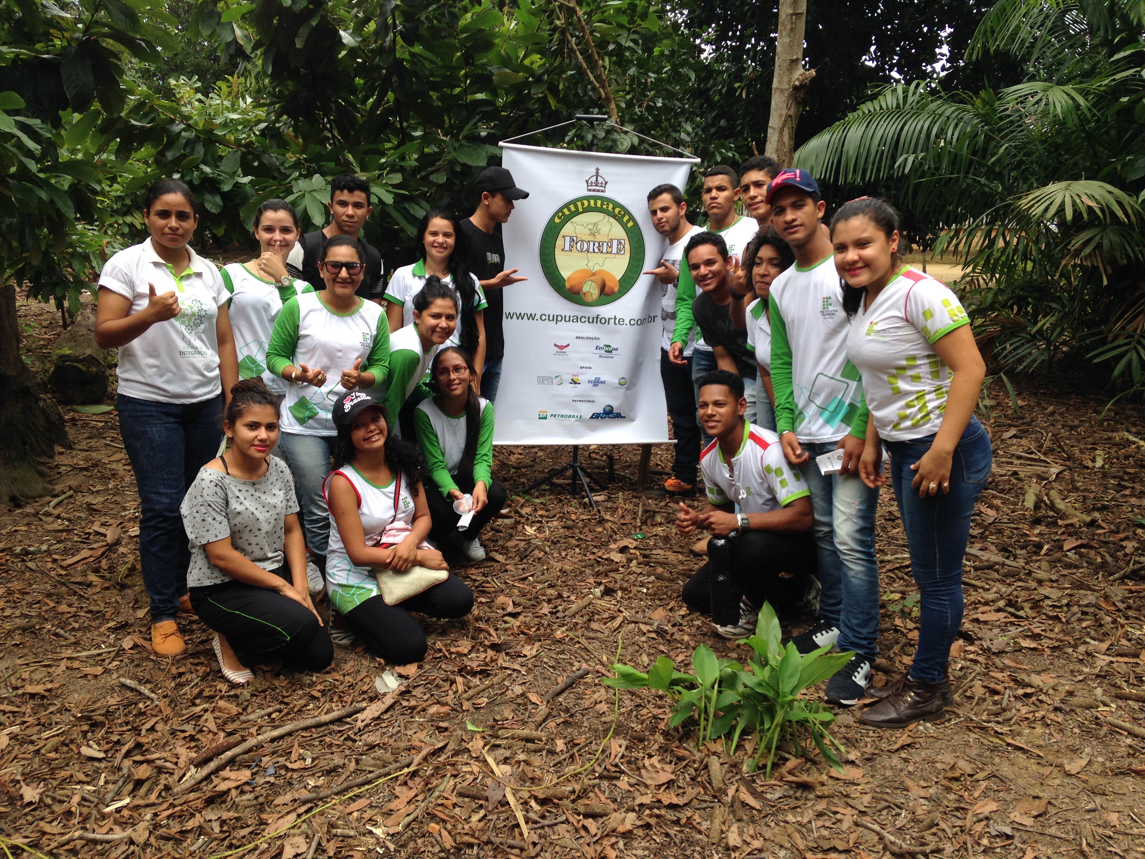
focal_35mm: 33
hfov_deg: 55.4
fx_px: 1092
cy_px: 430
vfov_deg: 42.9
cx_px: 572
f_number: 2.4
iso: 50
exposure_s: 1/467
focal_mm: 4.12
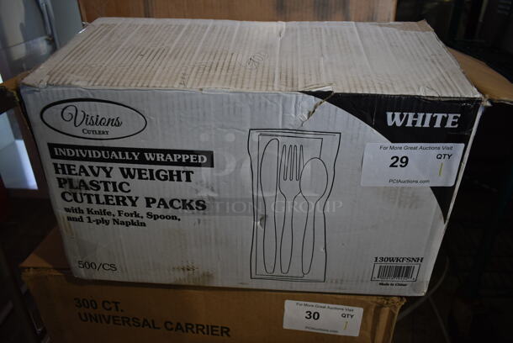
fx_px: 385
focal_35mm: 27
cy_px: 172
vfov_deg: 48.0
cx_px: 256
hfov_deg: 67.3
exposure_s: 1/30
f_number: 3.5
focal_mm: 18
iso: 320
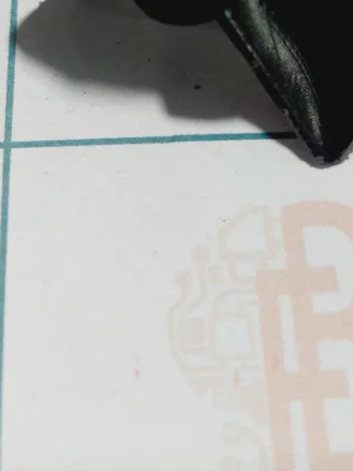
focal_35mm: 51
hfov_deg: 28.5
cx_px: 139
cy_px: 13
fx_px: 694
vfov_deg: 34.5
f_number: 1.8
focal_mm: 5.23
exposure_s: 1/100
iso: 160
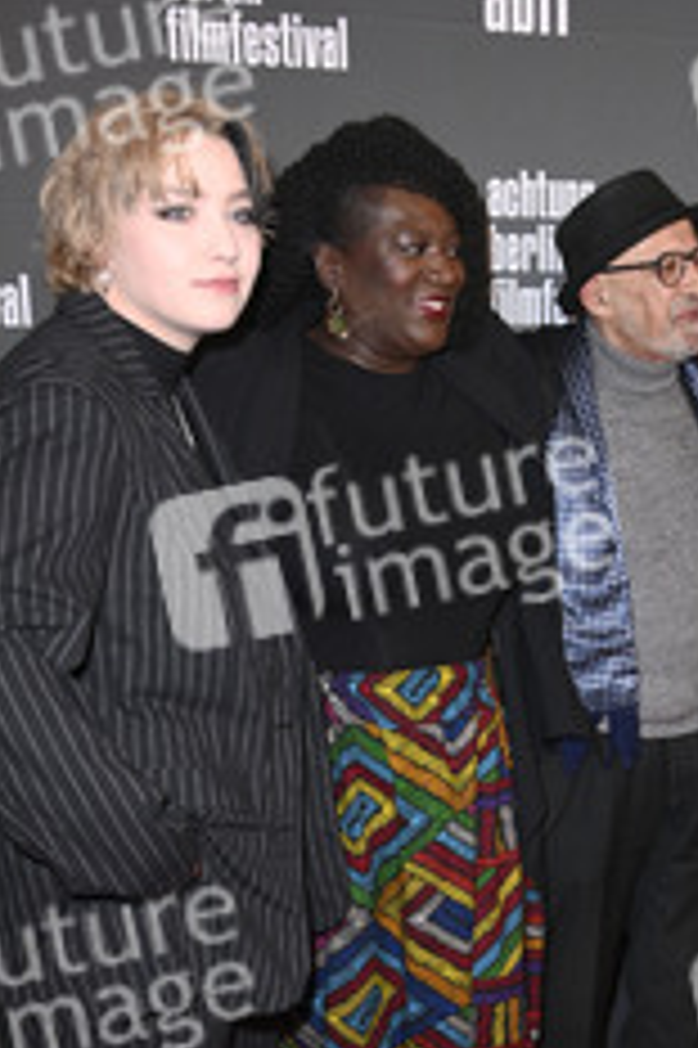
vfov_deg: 35.6
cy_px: 769
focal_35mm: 55
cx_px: 513
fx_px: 1602
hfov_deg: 24.3
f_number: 5.6
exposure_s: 1/250
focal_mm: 32
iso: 1600
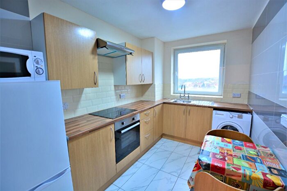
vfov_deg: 77.4
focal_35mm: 15
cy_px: 96
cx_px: 144
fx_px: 120
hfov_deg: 100.4
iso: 200
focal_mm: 10
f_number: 3.5
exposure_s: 1/15
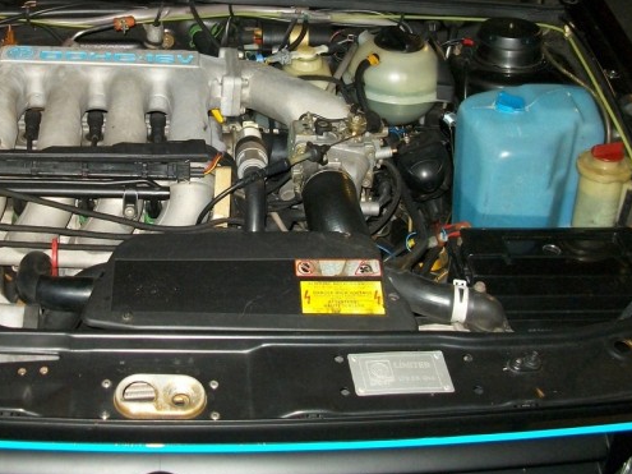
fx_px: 1004
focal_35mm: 55
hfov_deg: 34.5
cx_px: 195
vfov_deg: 26.3
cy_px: 128
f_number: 2.9
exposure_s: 1/40
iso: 240
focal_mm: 5.7
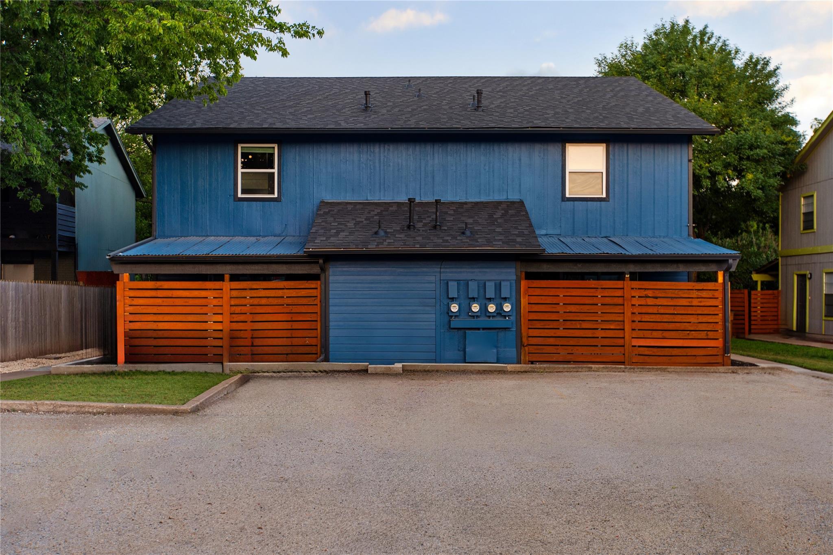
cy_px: 278
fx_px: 810
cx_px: 416
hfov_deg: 54.4
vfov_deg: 37.8
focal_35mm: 35
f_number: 2.8
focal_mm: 35
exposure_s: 1/100
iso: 250
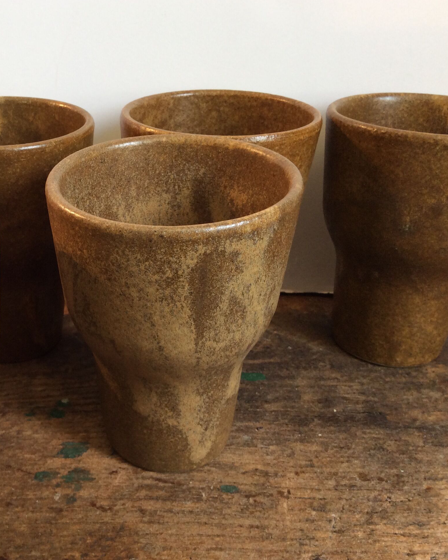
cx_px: 82
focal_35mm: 42
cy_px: 280
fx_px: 696
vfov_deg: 43.8
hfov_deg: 34.5
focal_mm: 3.3
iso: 50
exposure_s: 1/25
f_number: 2.4
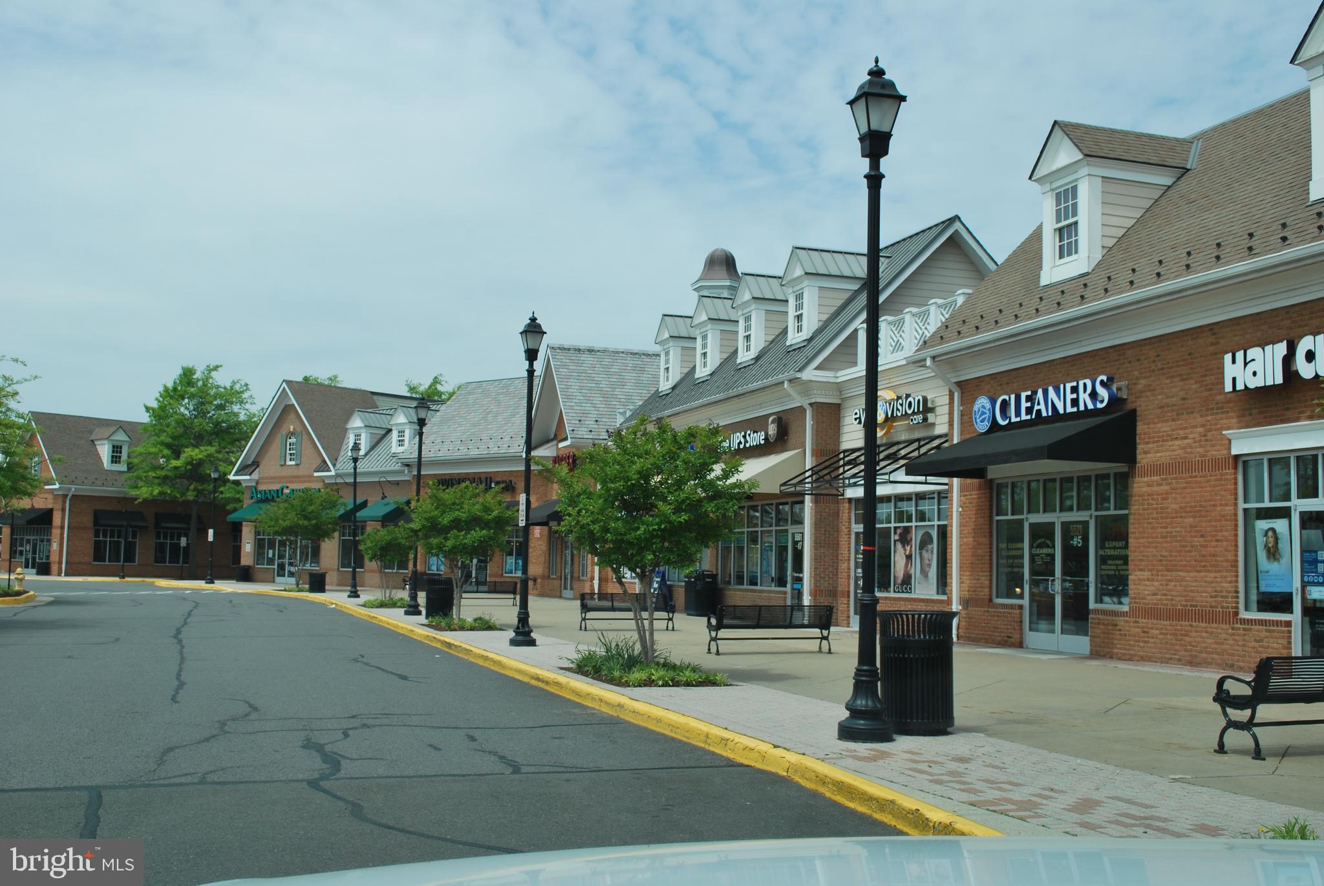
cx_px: 662
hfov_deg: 53.1
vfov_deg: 37.0
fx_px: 1325
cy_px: 443
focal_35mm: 36
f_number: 8
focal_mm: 24
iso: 100
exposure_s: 1/250
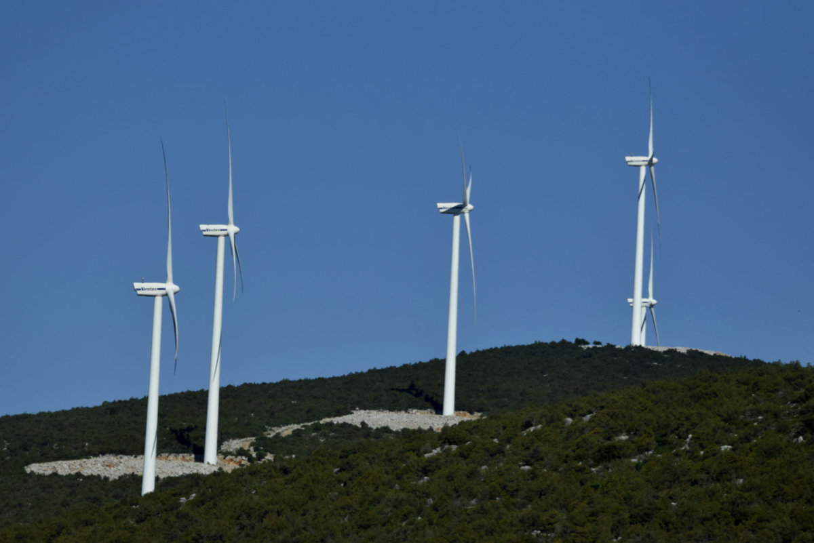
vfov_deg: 5.4
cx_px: 407
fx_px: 5768
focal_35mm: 255
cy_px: 272
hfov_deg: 8.1
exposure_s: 1/2500
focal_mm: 170
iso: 400
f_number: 6.3
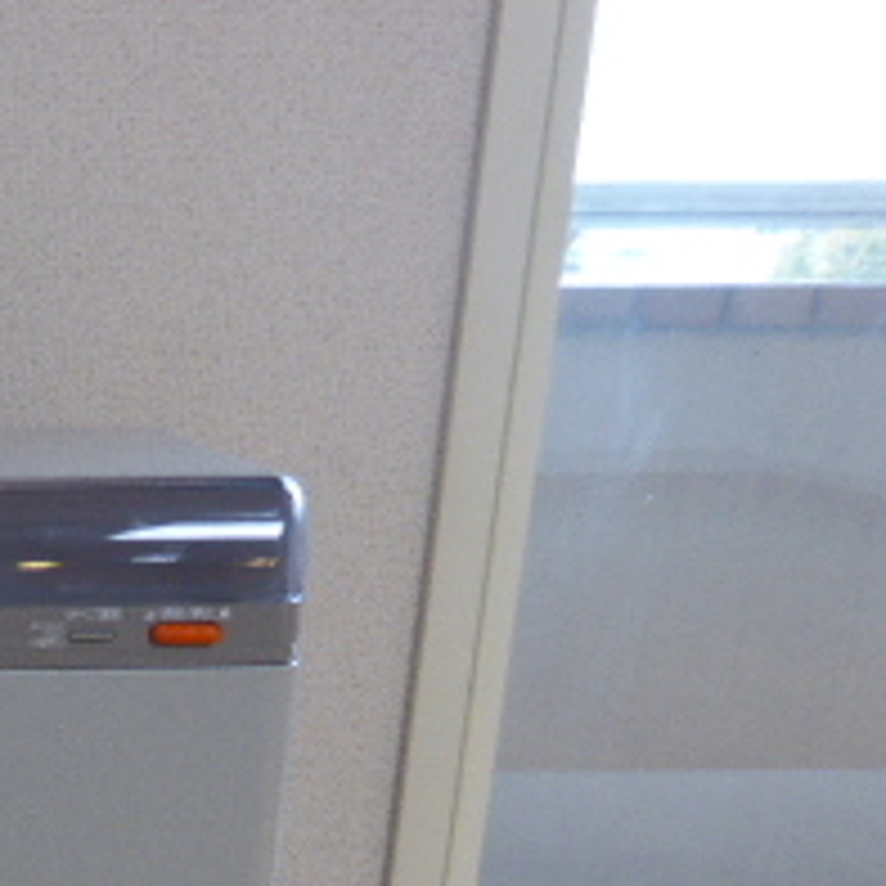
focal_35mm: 69
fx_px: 1998
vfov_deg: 22.9
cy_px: 1075
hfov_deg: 21.8
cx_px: -346
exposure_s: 1/13
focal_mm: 4.3
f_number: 3.3
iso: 100
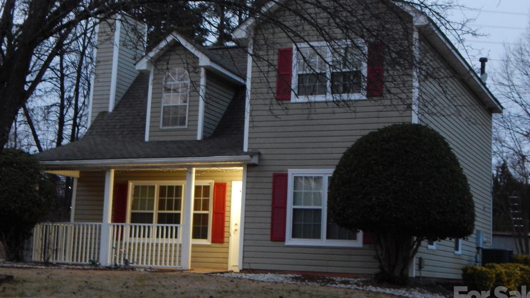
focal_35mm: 63
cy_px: 128
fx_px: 885
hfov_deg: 33.3
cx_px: 258
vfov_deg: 19.1
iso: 720
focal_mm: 9.7
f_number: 3.8
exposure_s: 1/15
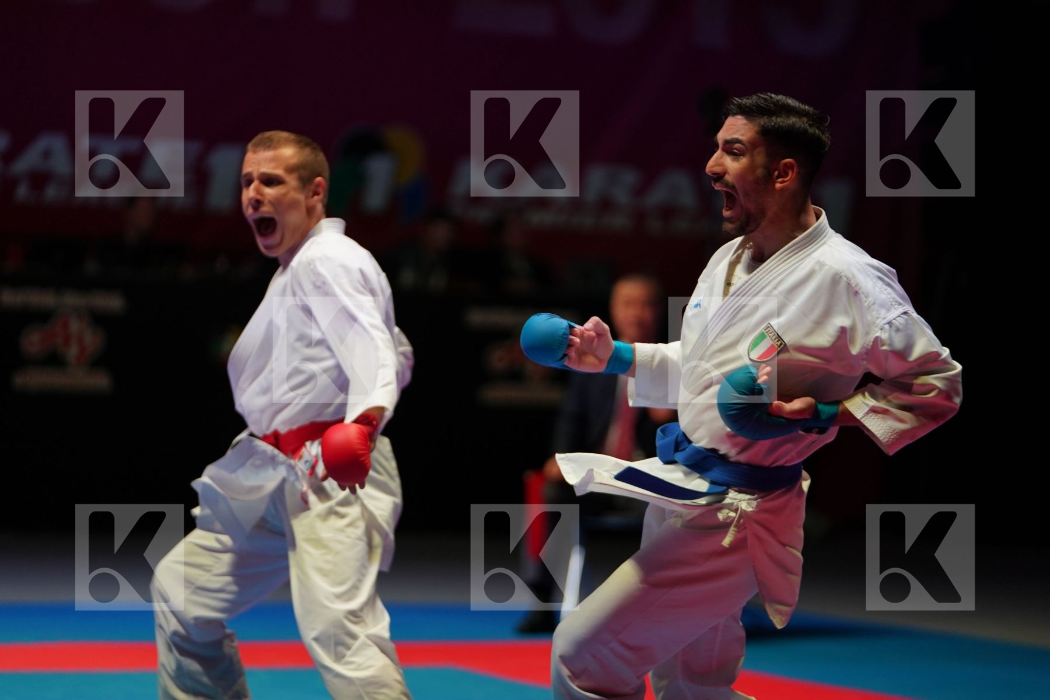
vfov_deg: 9.4
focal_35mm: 146
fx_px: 4258
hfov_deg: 14.1
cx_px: 525
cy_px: 350
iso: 1250
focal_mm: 146
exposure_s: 1/1000
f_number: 2.8
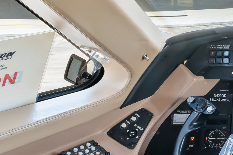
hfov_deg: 20.9
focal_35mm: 63
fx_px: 408
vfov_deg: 21.3
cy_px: 29
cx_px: 426
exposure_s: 1/25
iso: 2000
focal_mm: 14
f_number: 10
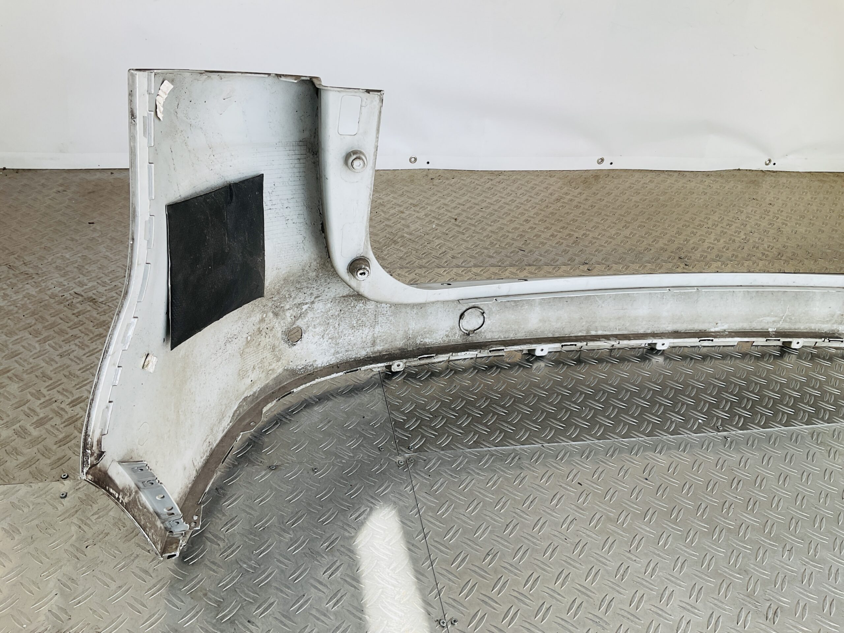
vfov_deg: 48.2
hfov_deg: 61.7
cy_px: 316
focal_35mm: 29
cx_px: 422
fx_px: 707
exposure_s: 1/166
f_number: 1.8
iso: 16
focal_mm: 3
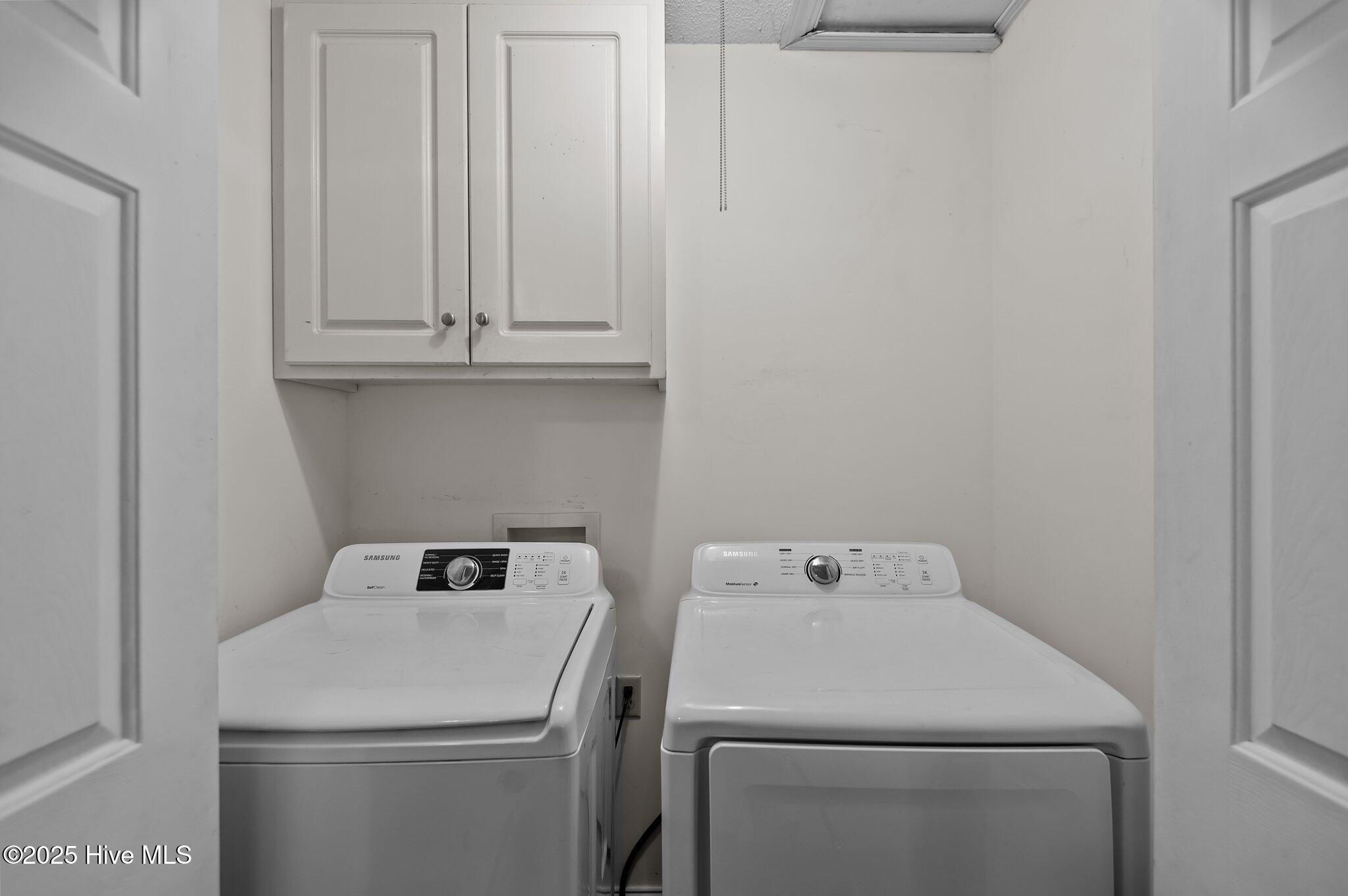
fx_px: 599
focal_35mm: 16
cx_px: 674
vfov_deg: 73.7
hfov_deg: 96.8
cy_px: 448
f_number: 4
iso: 400
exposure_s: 1/13
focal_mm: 16
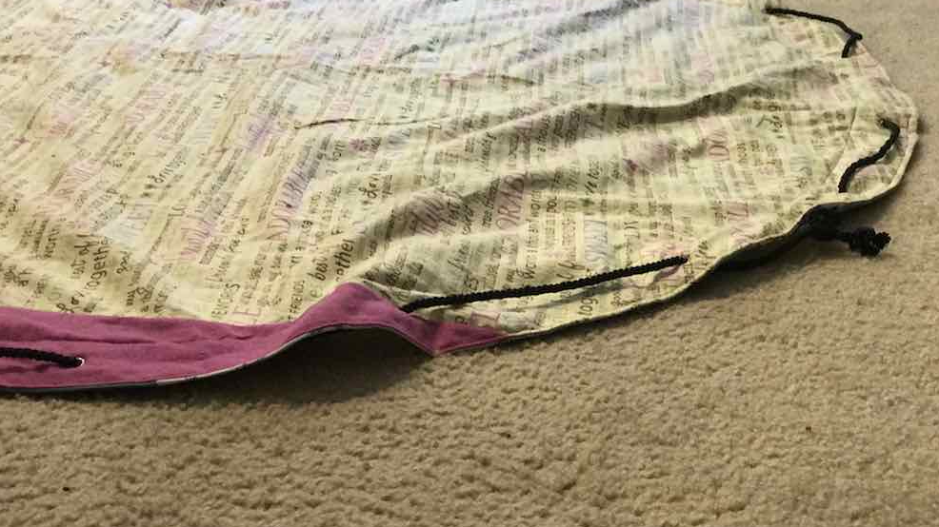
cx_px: 474
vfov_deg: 19.1
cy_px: 197
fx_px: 1568
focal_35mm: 63
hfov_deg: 33.3
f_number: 2.8
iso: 500
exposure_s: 1/60
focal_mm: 6.6
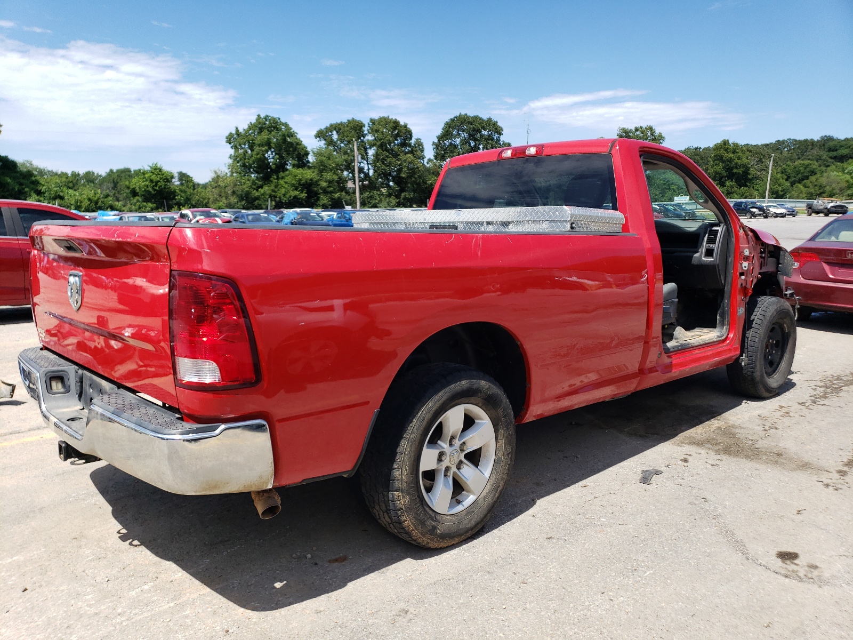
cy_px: 320
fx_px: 641
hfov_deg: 67.3
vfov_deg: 53.1
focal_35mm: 26
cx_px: 426
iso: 50
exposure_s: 1/2500
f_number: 1.5
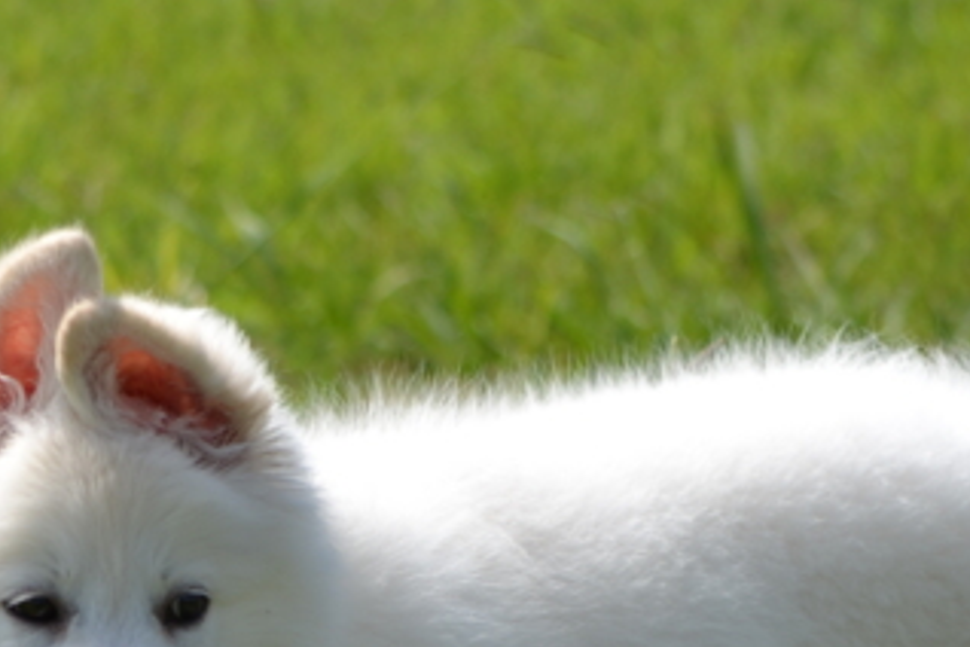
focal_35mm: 294
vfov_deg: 4.7
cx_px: 397
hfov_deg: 7.0
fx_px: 7921
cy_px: 795
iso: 100
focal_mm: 78
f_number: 6.3
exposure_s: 1/640
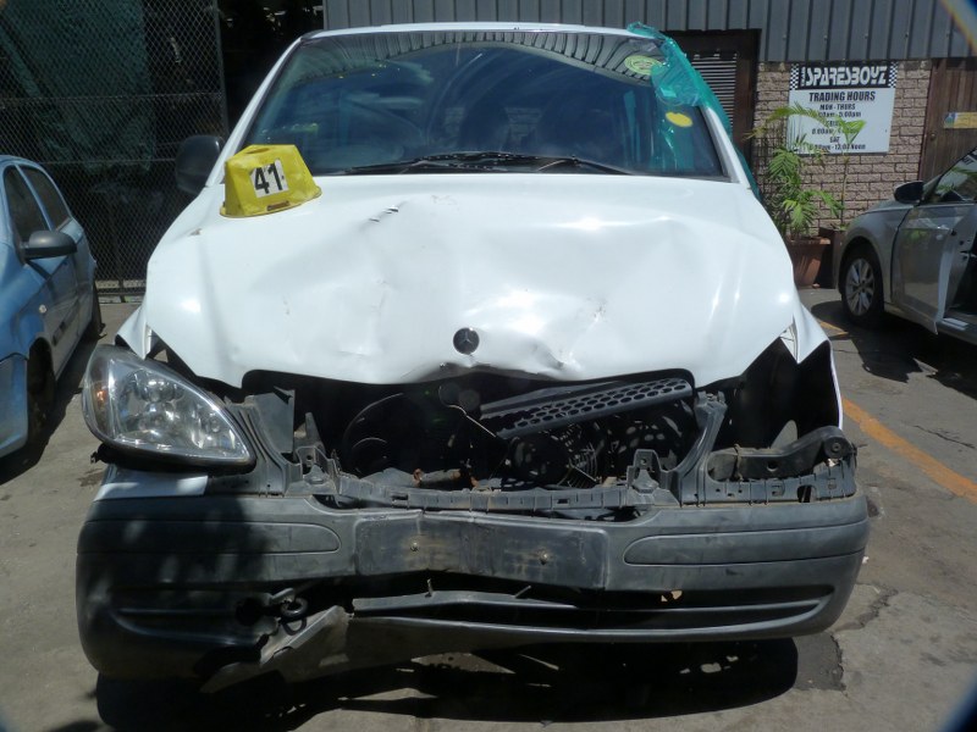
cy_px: 366
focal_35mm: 25
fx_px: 706
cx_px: 488
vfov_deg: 54.9
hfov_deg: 69.4
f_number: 5.6
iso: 125
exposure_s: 1/640
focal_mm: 4.5
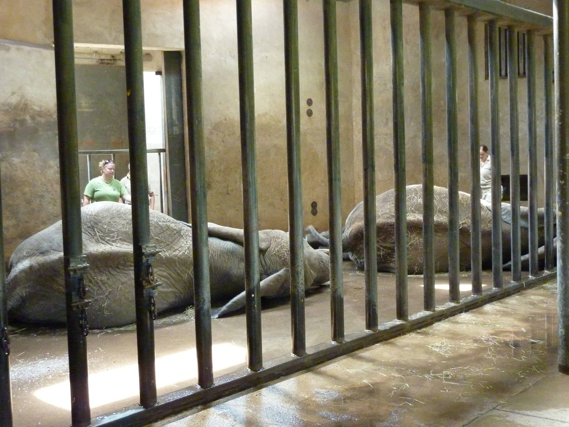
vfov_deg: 32.2
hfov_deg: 42.1
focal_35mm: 45
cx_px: 284
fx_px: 740
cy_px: 214
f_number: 3.7
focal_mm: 7.3
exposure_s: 1/25
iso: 800
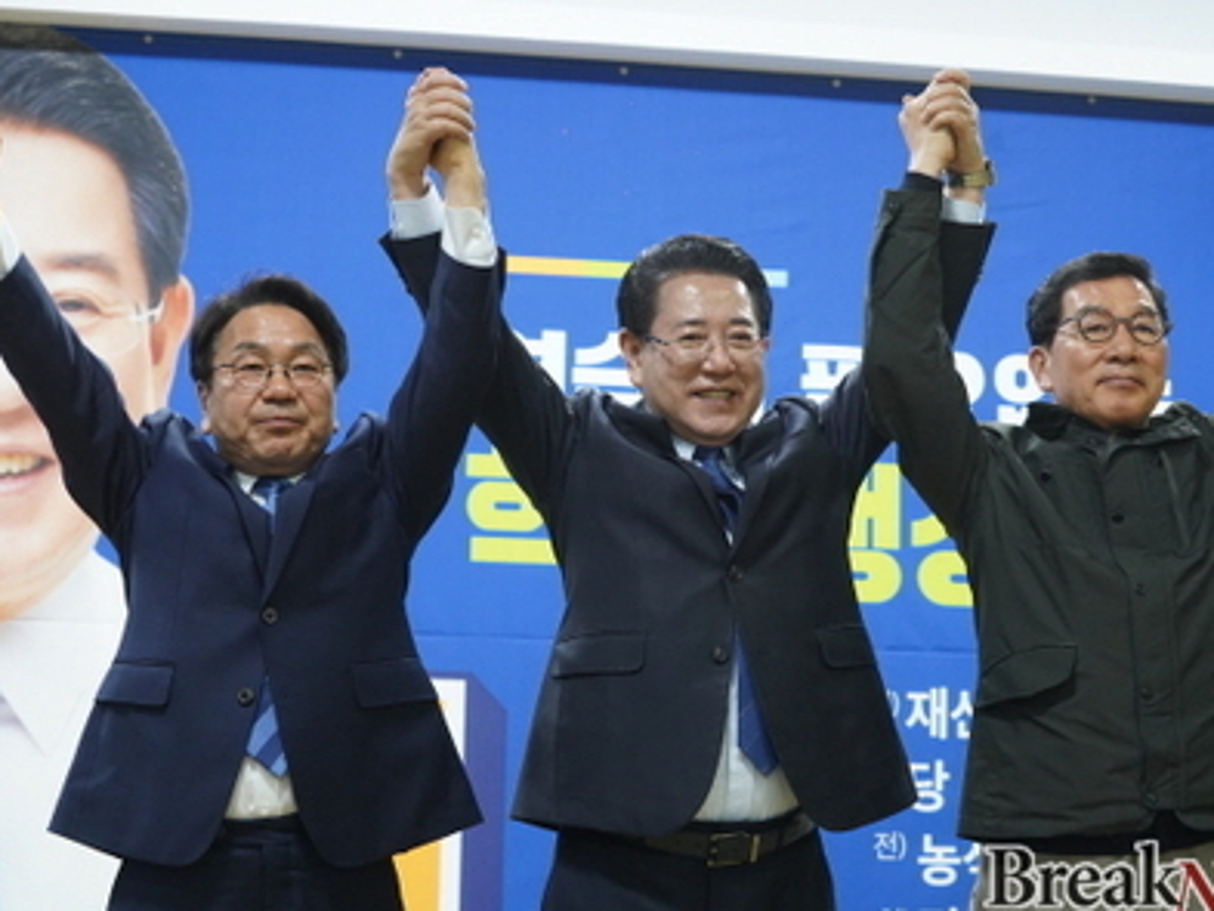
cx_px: 680
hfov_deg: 25.3
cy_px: 460
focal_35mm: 77
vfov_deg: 19.1
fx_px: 2701
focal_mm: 70
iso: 3200
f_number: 6.3
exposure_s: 1/60
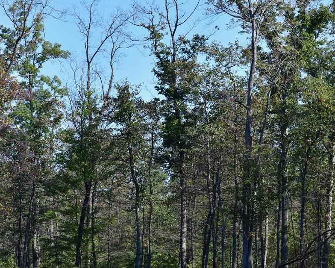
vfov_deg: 8.5
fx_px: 1794
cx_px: 50
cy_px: 186
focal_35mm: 181
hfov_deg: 10.6
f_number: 6.3
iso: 320
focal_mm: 70
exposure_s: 1/800
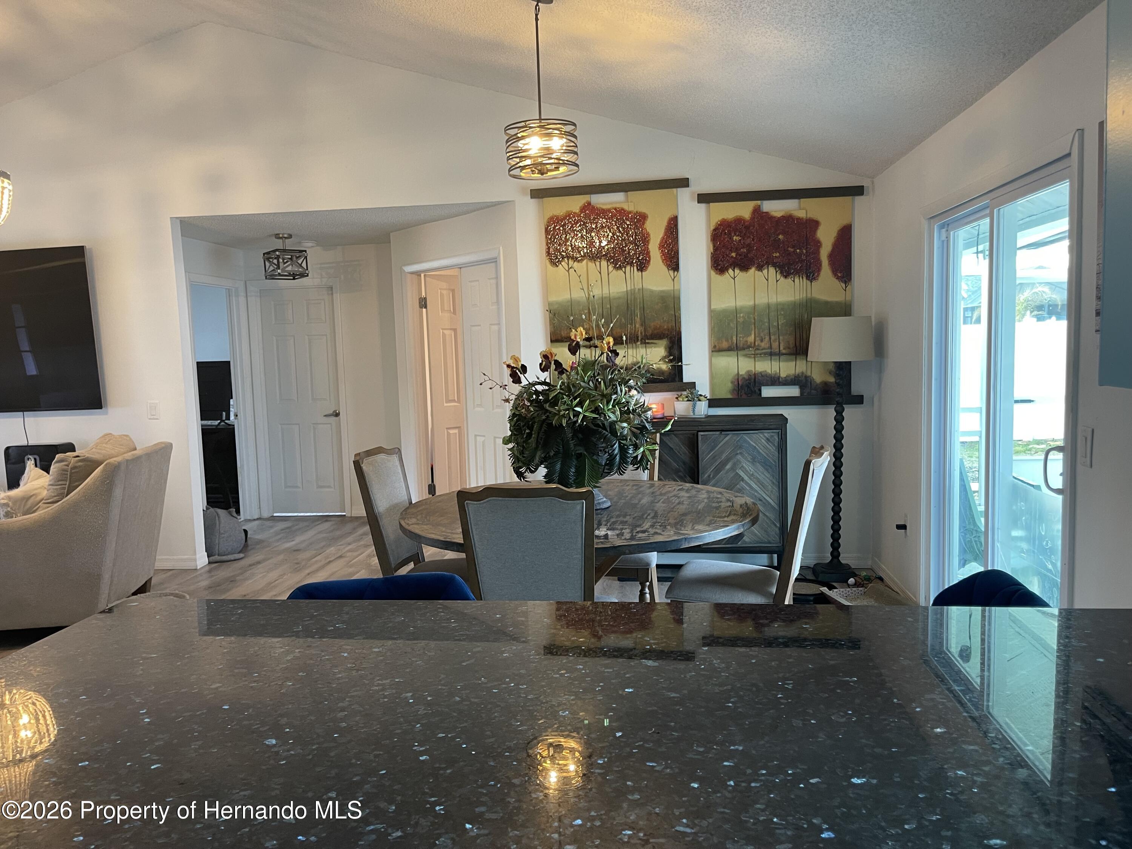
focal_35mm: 25
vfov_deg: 54.9
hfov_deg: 69.4
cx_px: 566
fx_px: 818
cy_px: 424
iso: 160
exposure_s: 1/60
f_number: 1.6
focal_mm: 5.1
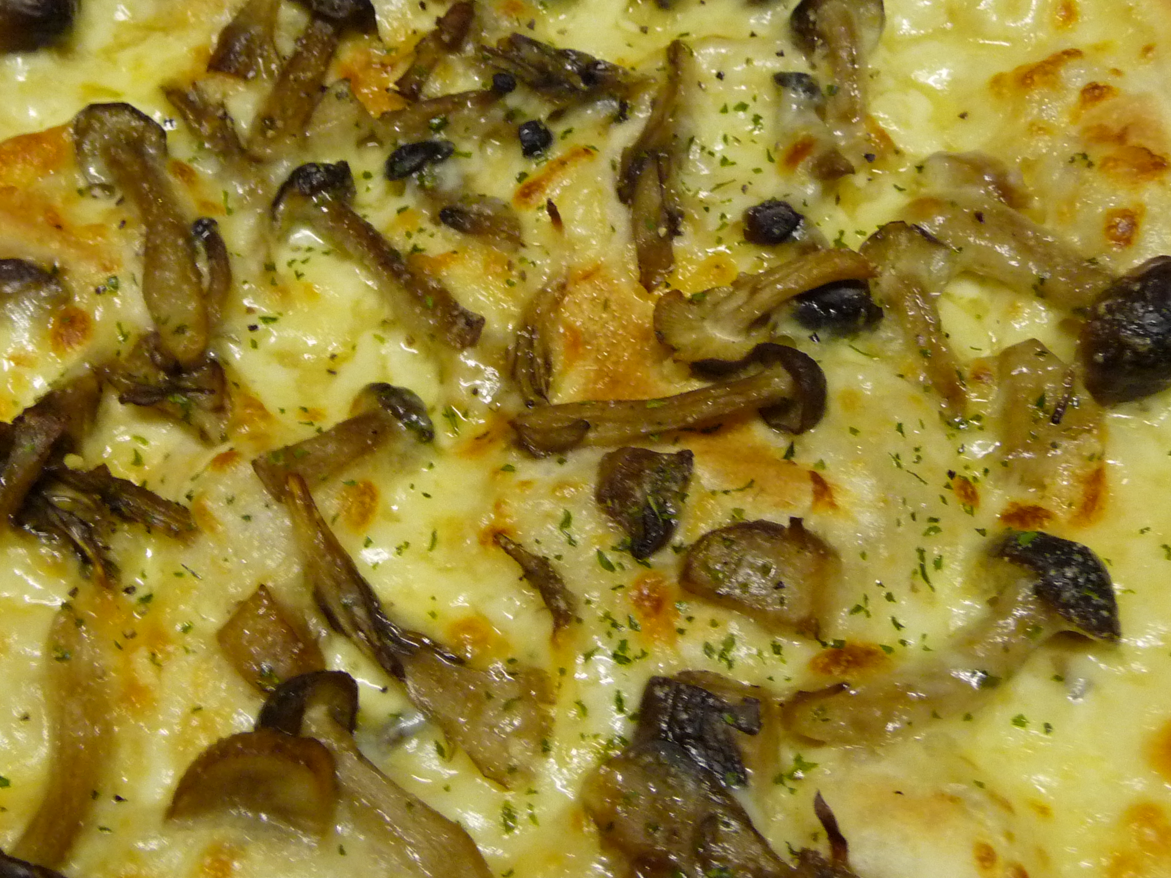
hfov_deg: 40.2
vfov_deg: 30.9
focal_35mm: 47
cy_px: 415
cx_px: 452
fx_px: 1590
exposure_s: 1/10
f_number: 3.6
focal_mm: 5.6
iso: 400
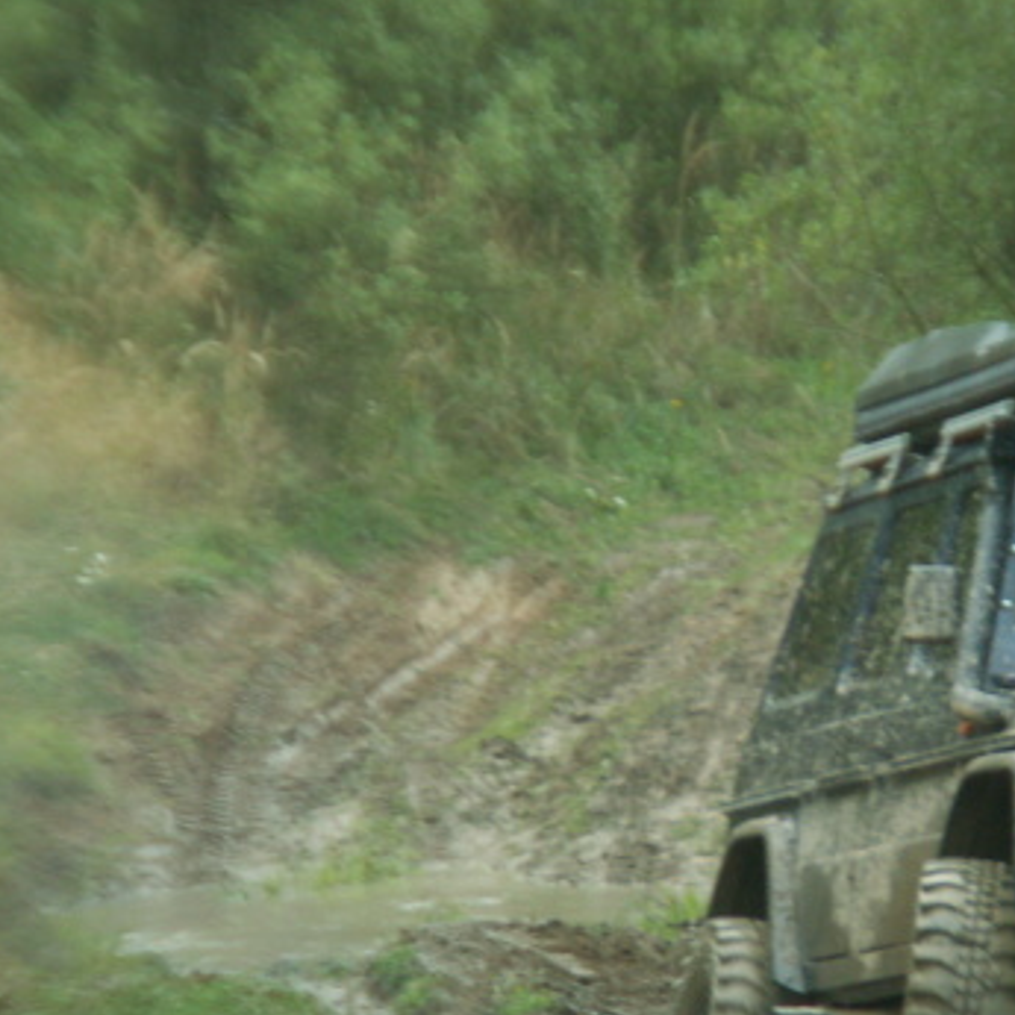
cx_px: 1047
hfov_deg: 3.1
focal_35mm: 572
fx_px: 18975
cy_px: 821
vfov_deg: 3.1
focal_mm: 45.64
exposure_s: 1/60
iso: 64
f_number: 4.5
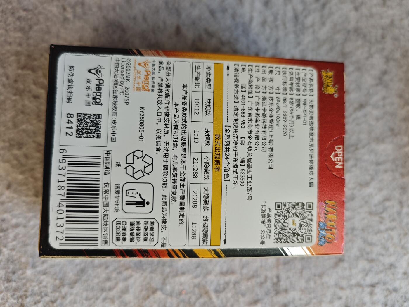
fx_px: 272
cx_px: 204
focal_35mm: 23
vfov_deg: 58.9
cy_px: 154
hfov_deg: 73.9
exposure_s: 1/100
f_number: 1.6
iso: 64
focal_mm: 6.55
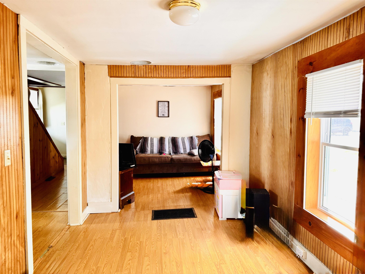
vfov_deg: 56.8
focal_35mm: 24
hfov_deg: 71.6
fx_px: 253
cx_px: 182
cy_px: 137
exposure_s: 1/92
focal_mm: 6.76
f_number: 1.78
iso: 200
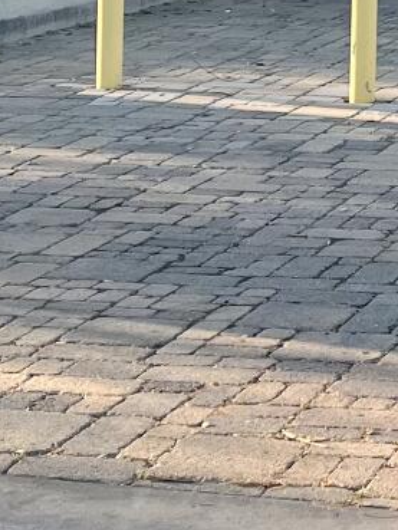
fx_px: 2160
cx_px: 720
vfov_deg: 13.5
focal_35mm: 141
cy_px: -168
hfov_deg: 10.0
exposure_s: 1/1972
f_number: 1.5
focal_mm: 5.7
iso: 50
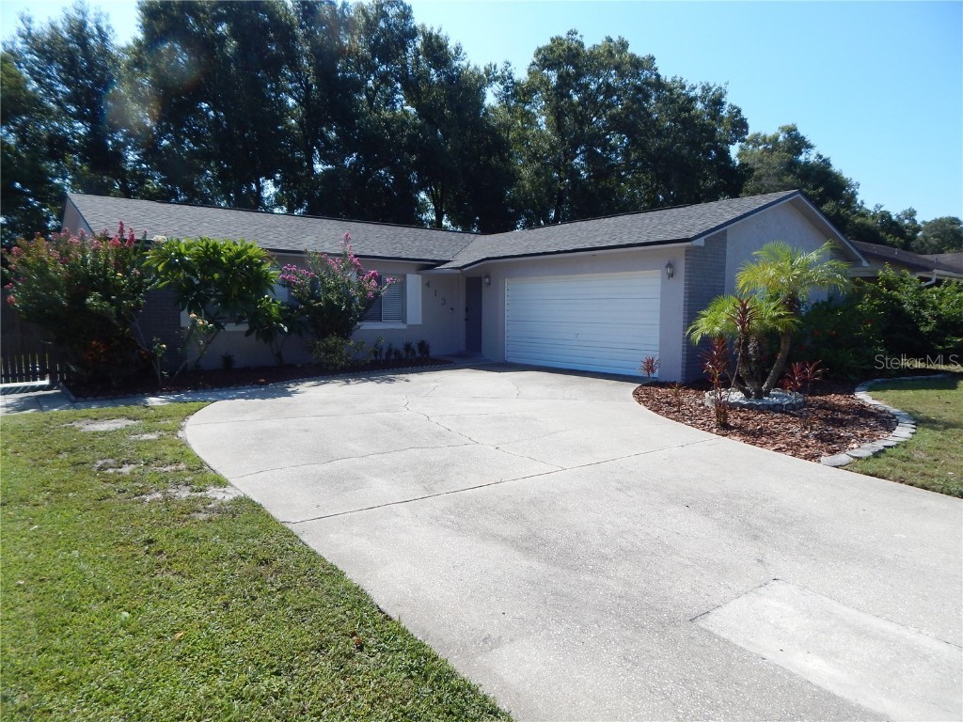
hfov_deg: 76.4
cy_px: 361
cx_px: 482
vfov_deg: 61.1
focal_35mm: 22
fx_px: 612
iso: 125
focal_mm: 4
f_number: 6
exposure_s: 1/400
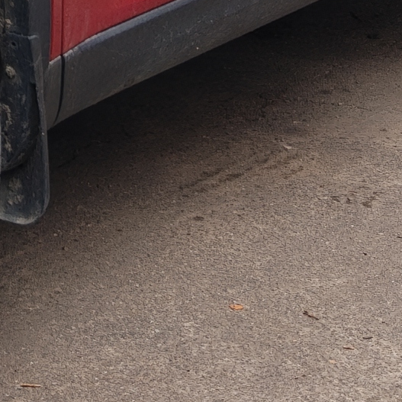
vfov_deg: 9.6
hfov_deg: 10.4
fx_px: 2076
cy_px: -605
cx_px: -330
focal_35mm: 158
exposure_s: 1/200
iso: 160
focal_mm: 8.67
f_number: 1.8
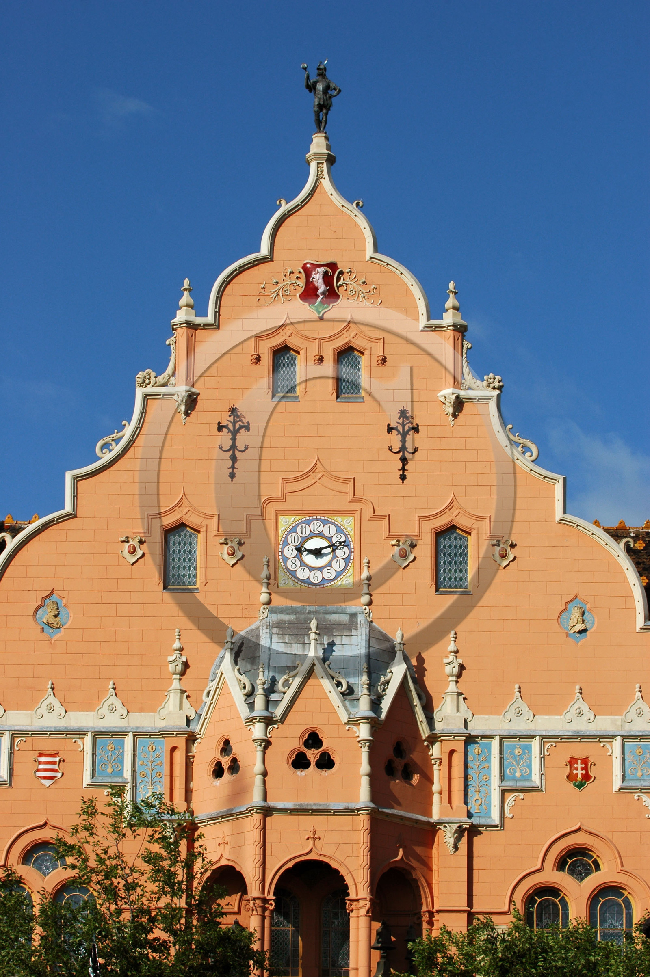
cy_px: 488
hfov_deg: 12.2
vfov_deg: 18.2
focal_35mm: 112
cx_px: 325
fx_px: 3052
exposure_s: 1/320
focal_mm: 75
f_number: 11
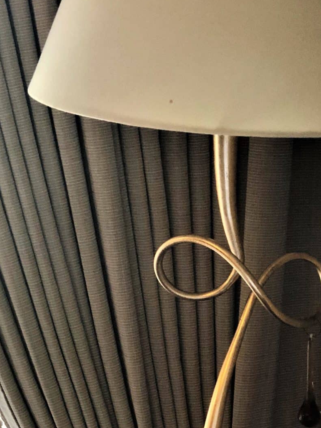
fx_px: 1286
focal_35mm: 104
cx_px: 78
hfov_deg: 14.2
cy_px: 236
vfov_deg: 18.9
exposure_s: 1/50
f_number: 2.8
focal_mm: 6.6
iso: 400
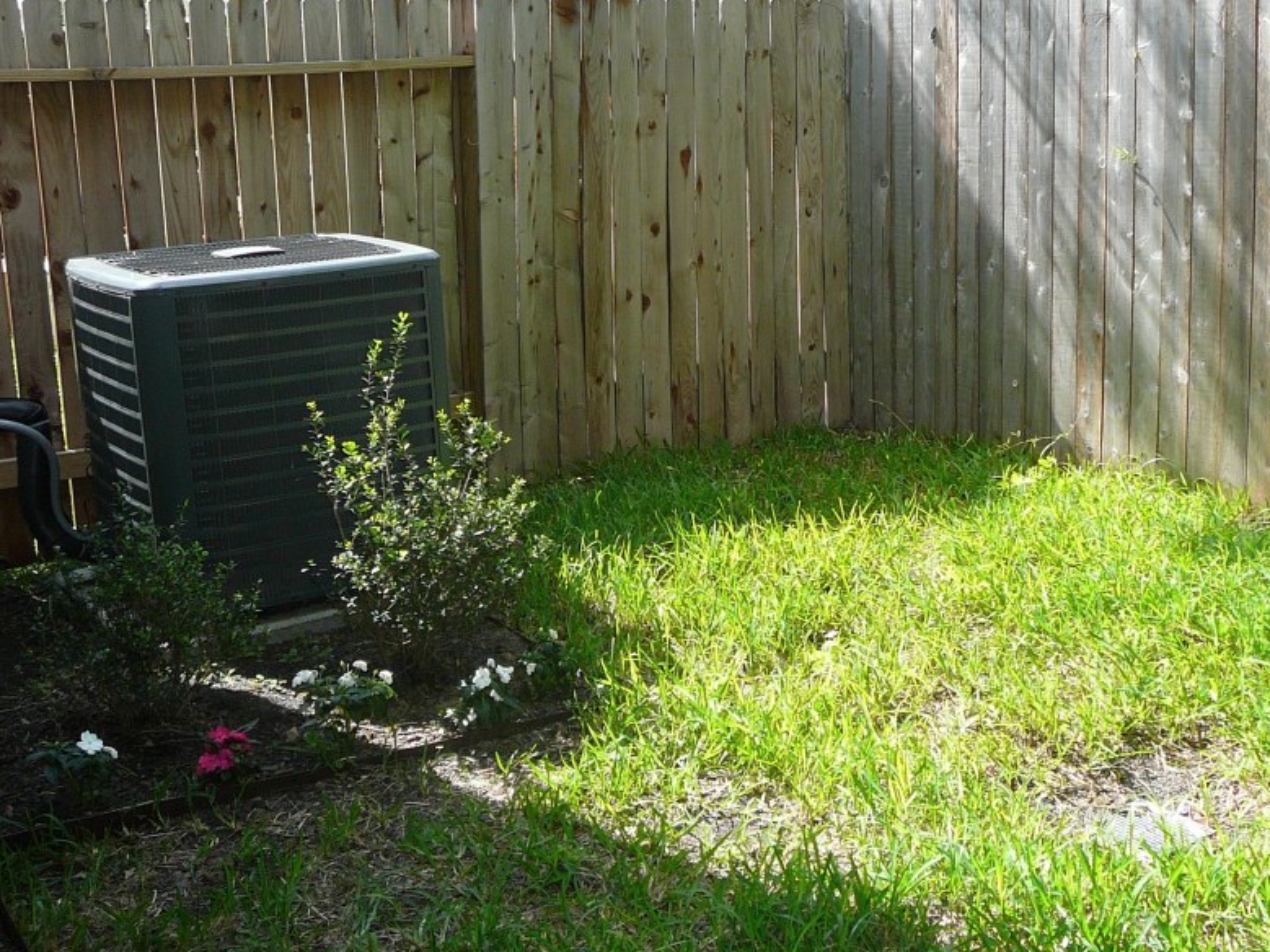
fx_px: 1687
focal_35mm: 46
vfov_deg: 31.5
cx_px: 822
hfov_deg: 40.8
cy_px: 403
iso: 80
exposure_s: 1/250
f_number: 2.8
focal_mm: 5.2
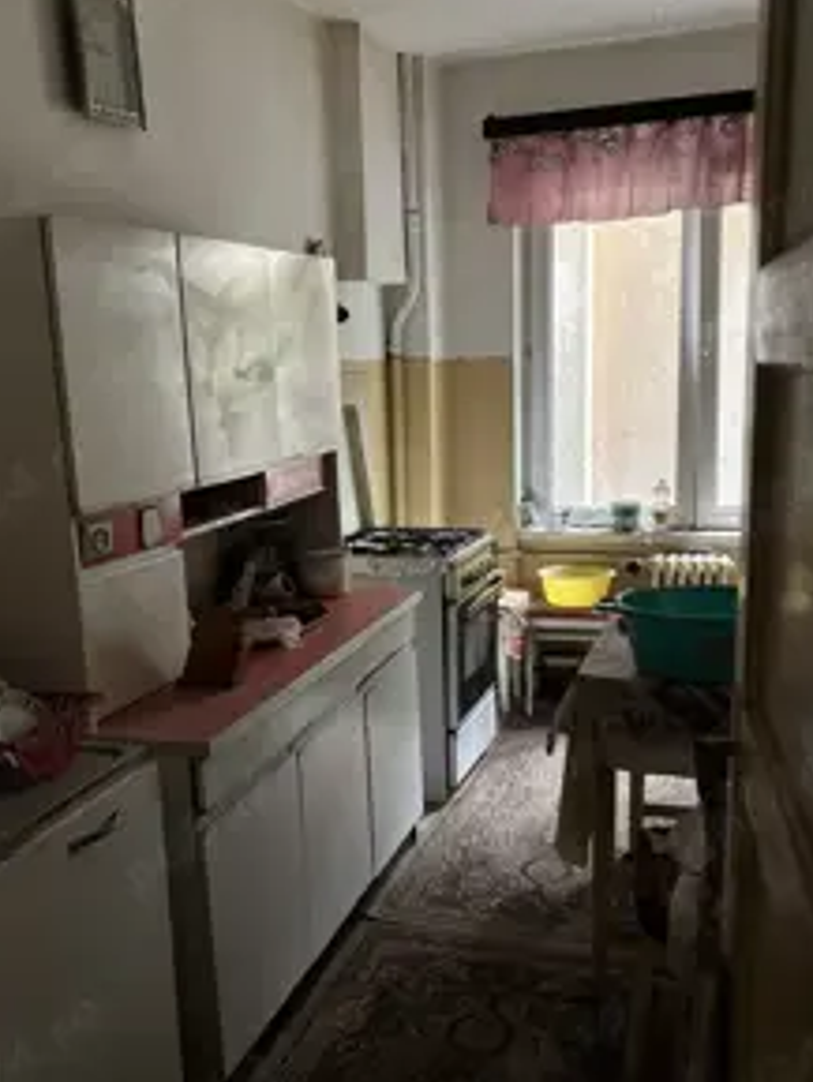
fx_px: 1127
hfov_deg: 39.7
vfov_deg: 51.3
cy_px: 577
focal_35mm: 36
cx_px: 375
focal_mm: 5.96
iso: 500
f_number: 1.6
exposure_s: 1/55
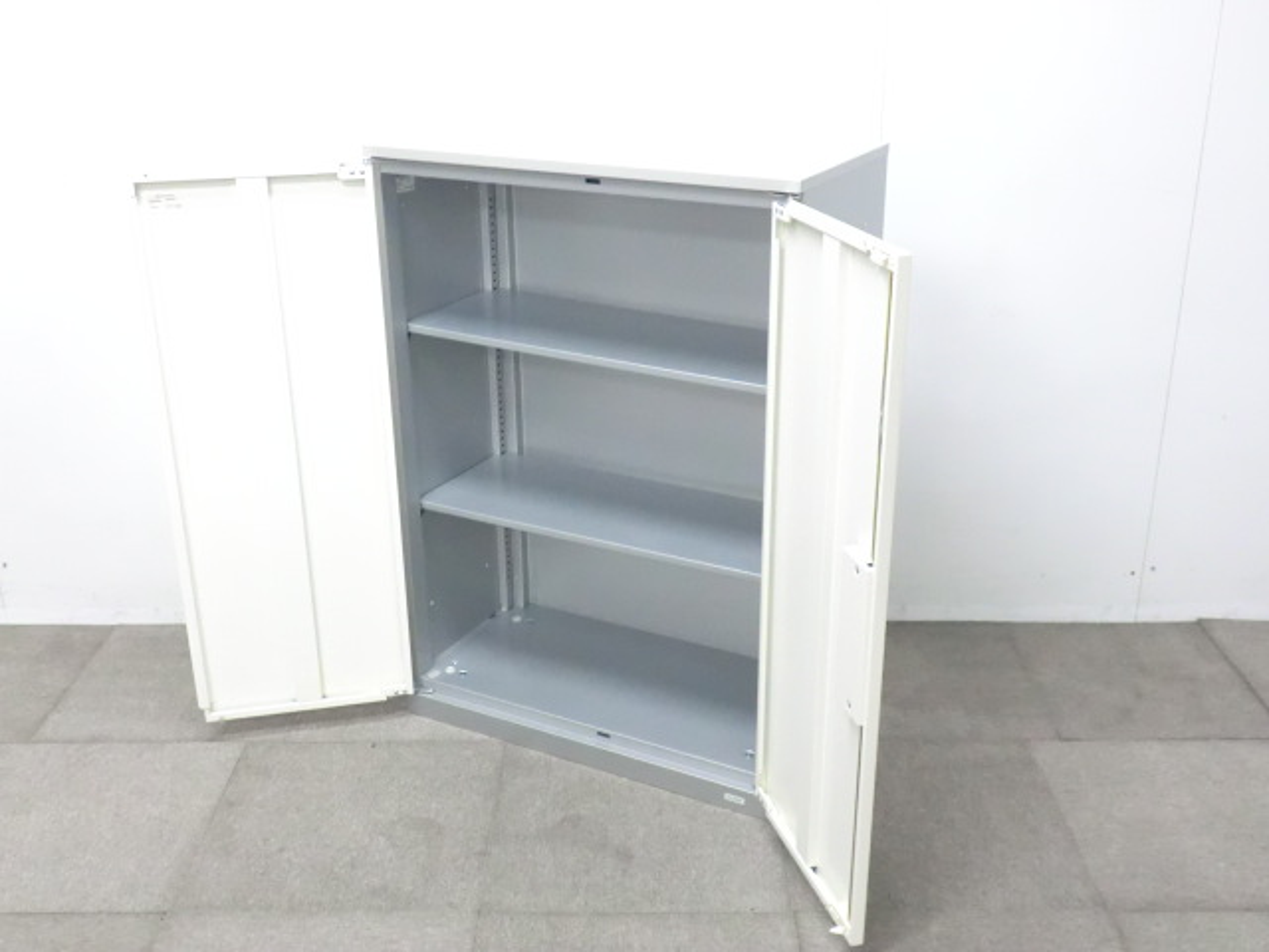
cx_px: 634
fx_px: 1393
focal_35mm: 38
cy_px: 476
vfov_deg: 37.7
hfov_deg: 49.0
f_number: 3.9
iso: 800
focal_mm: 6.9
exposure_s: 1/30
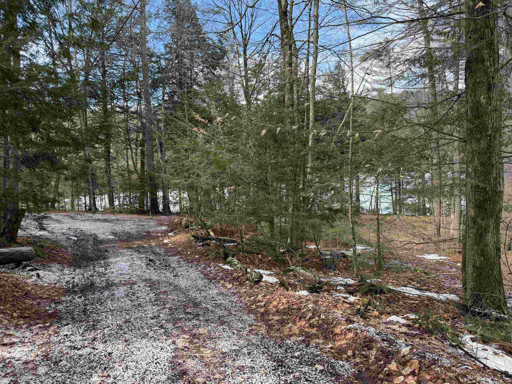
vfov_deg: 56.8
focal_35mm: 24
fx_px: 355
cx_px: 256
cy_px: 192
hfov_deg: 71.6
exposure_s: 1/1122
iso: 100
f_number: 1.78
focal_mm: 6.76
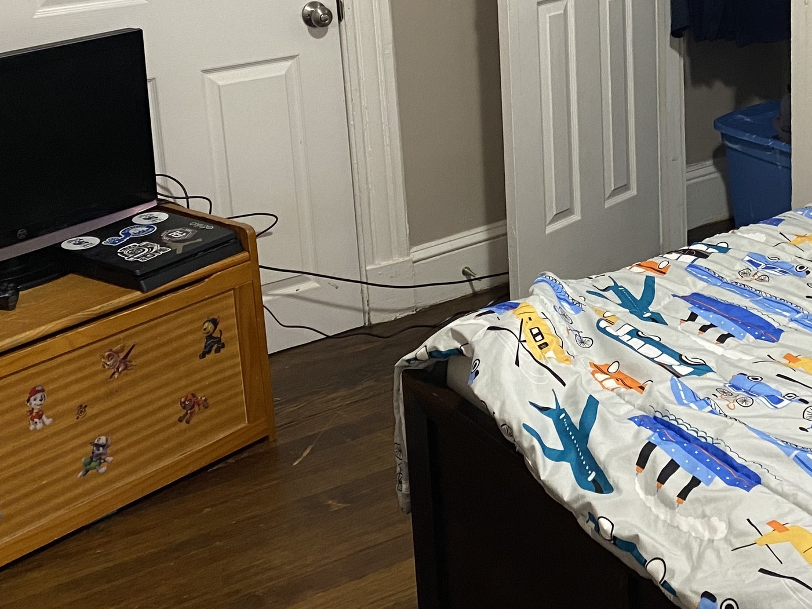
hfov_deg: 33.1
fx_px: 1337
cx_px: 608
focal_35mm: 57
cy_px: 47
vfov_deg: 24.8
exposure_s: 1/60
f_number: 1.8
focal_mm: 4.25
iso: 320
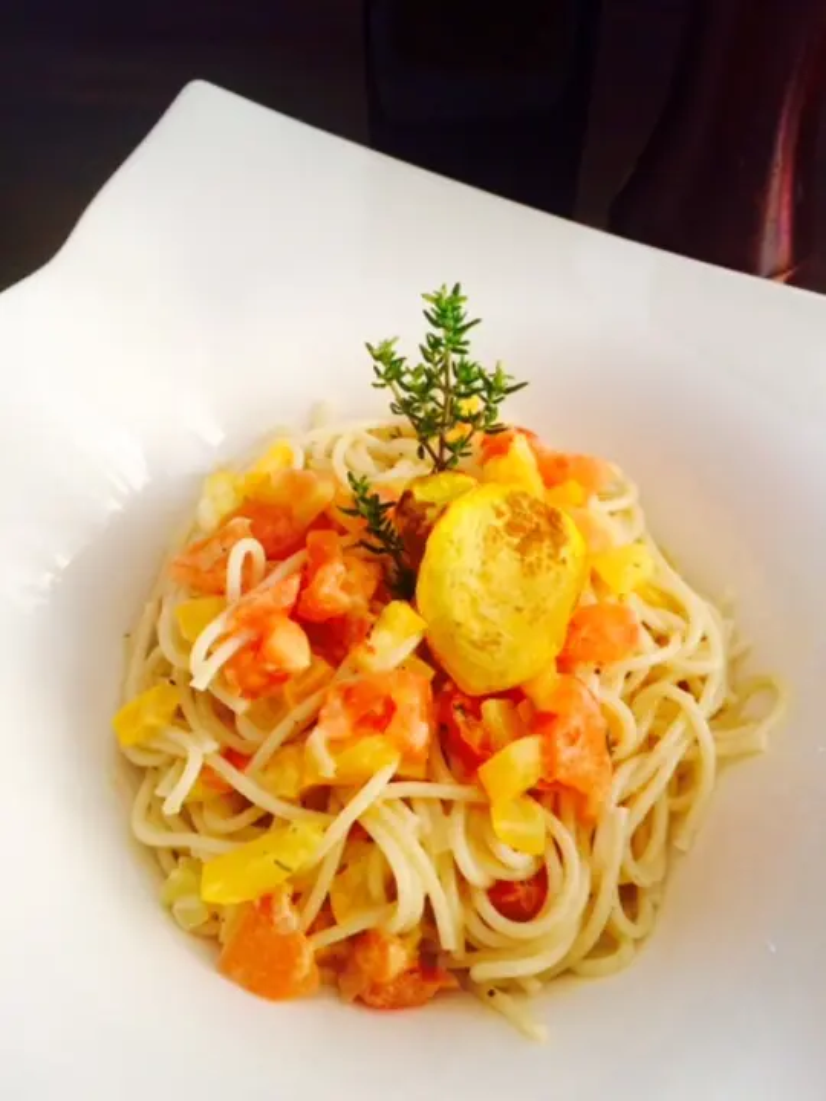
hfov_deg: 48.2
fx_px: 923
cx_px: 413
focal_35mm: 29
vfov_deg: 61.7
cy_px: 550
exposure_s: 1/33
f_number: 2.2
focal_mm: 4.15
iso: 250
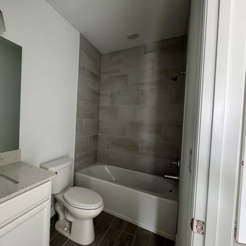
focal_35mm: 17
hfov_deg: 82.6
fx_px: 137
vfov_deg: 84.0
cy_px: 123
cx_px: 95
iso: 640
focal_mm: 2.22
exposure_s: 1/60
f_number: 2.2
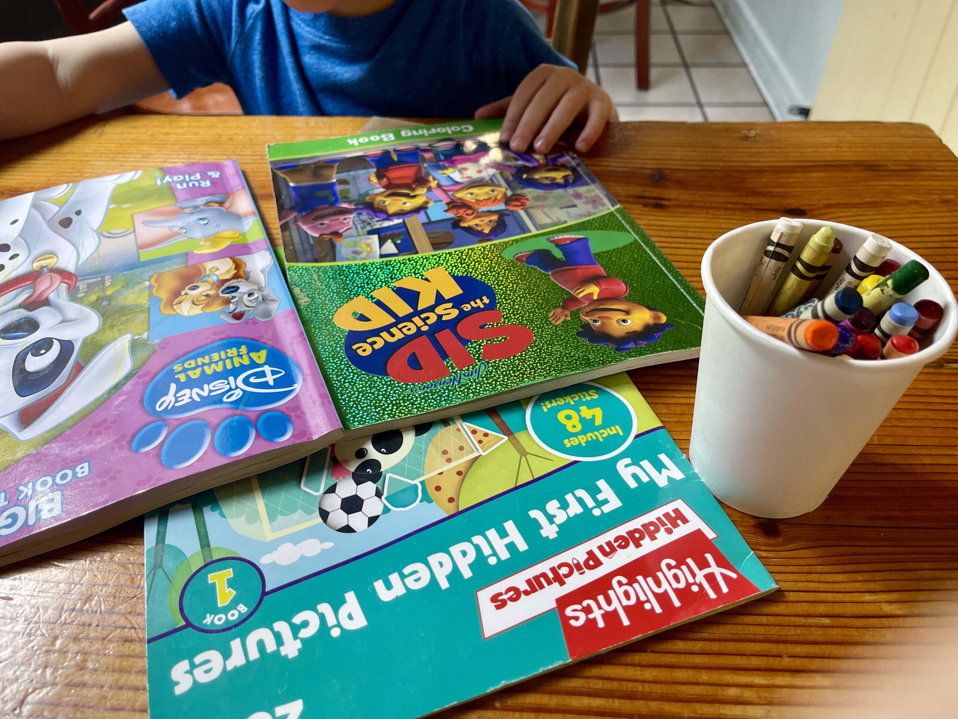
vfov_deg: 54.9
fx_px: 692
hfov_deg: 69.4
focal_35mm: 25
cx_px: 479
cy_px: 360
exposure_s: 1/120
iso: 125
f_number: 1.6
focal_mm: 5.1
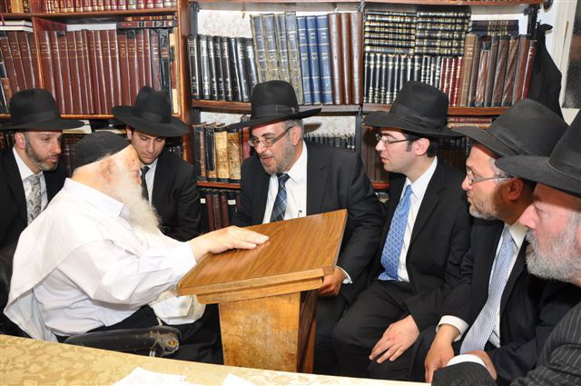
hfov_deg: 67.4
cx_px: 290
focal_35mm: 27
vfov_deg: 47.8
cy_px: 193
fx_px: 435
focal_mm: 18
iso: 250
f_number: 6.3
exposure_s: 1/60
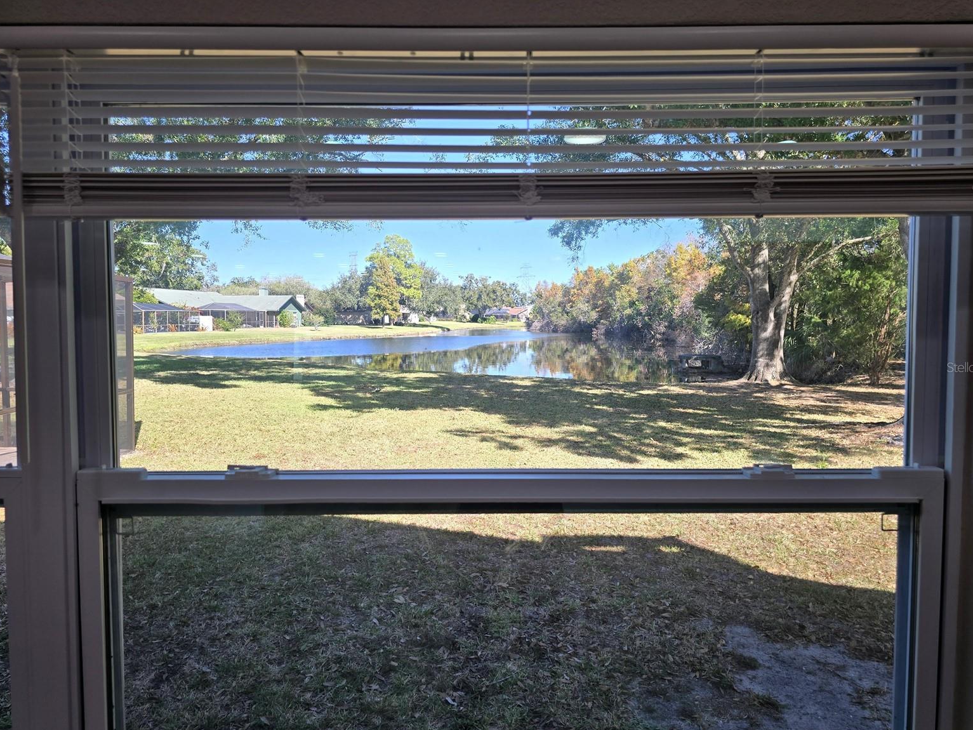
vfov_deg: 56.8
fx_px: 675
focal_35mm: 24
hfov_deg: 71.6
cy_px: 367
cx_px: 499
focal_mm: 6.3
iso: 12
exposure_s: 1/218
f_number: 1.7
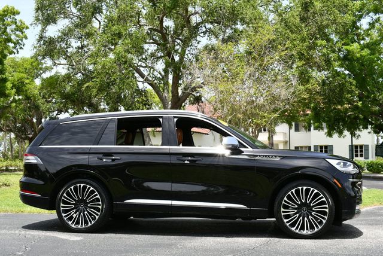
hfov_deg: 44.5
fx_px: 469
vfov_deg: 30.6
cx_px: 192
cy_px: 128
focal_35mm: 44
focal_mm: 22
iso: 160
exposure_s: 1/250
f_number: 8
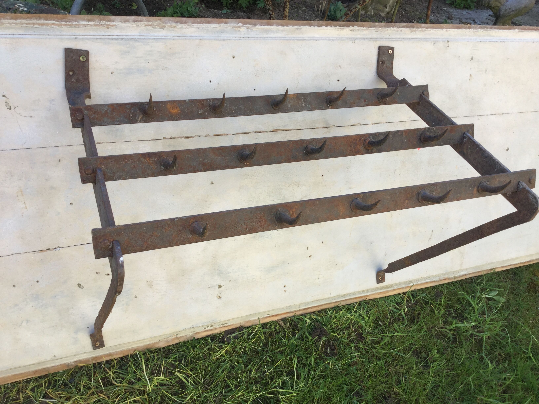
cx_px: 270
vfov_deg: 45.4
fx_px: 483
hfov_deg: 58.4
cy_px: 202
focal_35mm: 31
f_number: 2.4
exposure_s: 1/275
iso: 25
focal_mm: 3.3
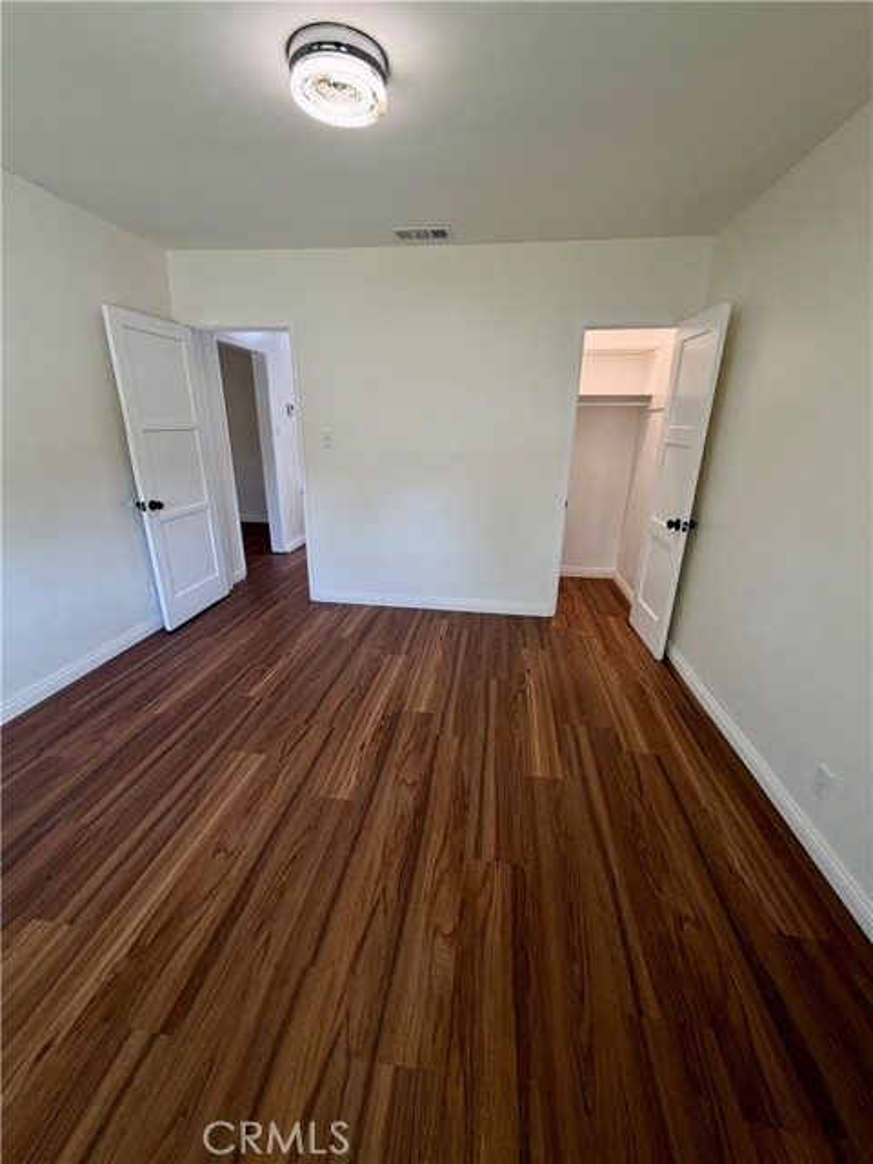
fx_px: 471
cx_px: 436
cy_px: 582
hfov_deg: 85.7
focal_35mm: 14
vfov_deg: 102.1
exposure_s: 1/120
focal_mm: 2.22
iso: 100
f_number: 2.2
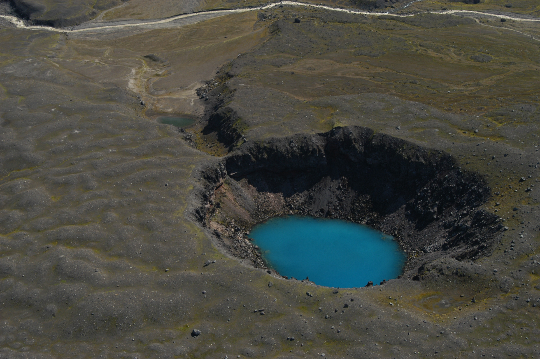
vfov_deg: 22.6
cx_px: 270
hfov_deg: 33.4
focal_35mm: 60
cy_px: 180
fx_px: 899
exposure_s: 1/160
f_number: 6.3
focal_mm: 40
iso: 200
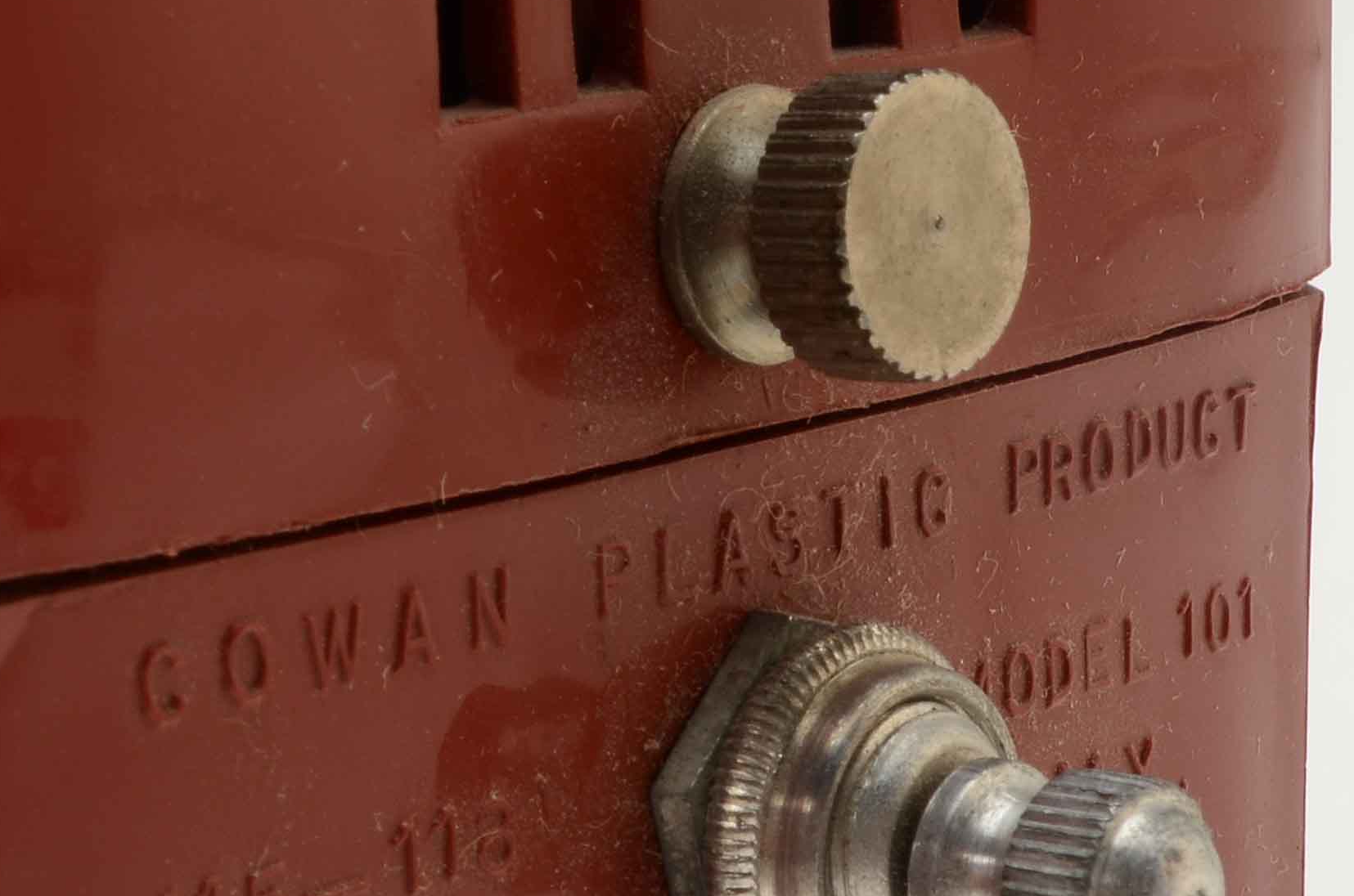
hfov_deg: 15.1
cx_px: 106
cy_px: 537
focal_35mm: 134
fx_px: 5029
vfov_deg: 10.2
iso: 100
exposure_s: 1/160
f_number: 25
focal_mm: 30
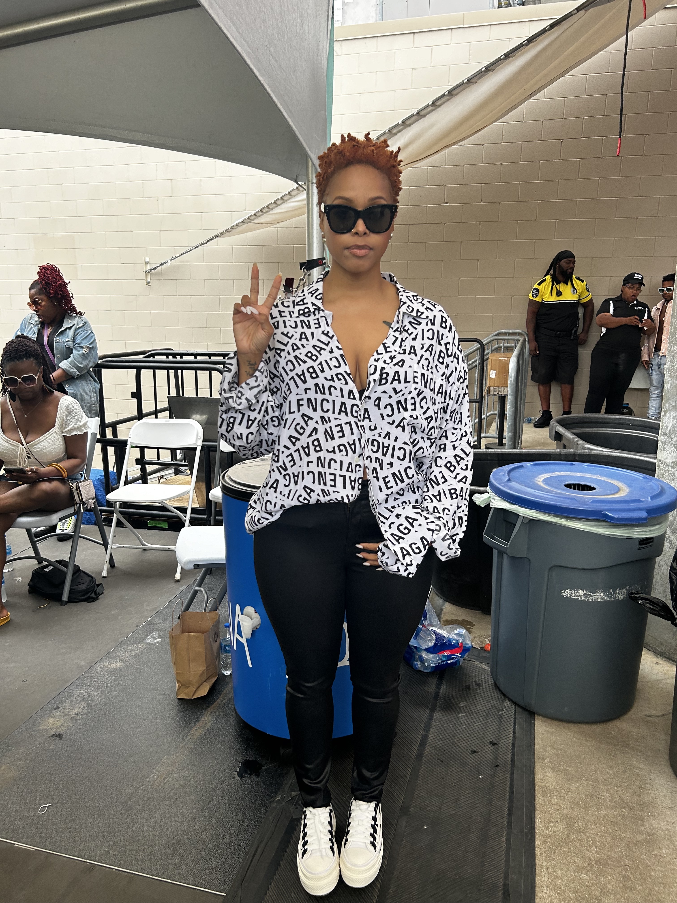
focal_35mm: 26
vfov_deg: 67.3
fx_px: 678
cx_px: 338
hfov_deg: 53.1
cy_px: 452
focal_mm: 5.7
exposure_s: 1/120
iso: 125
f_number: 1.5
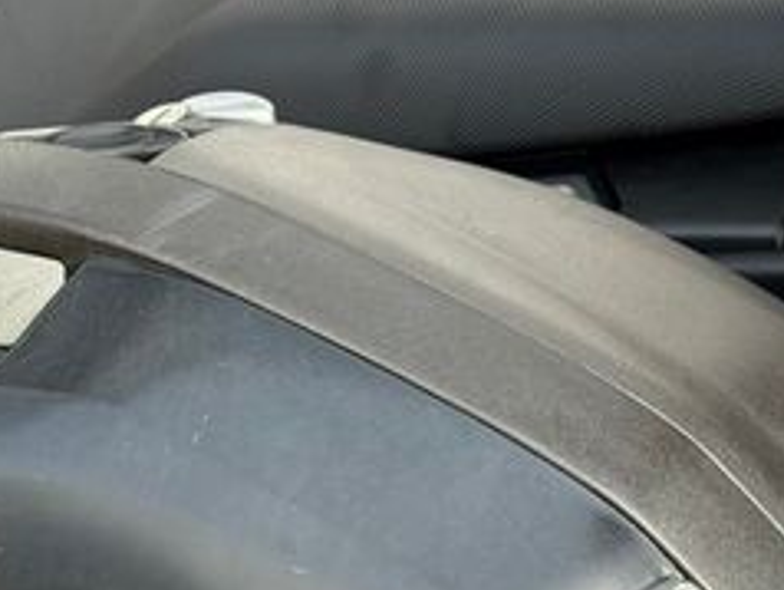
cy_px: 732
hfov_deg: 15.2
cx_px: 138
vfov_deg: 11.3
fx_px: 2925
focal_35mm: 129
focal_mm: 6.76
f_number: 1.78
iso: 100
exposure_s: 1/1285
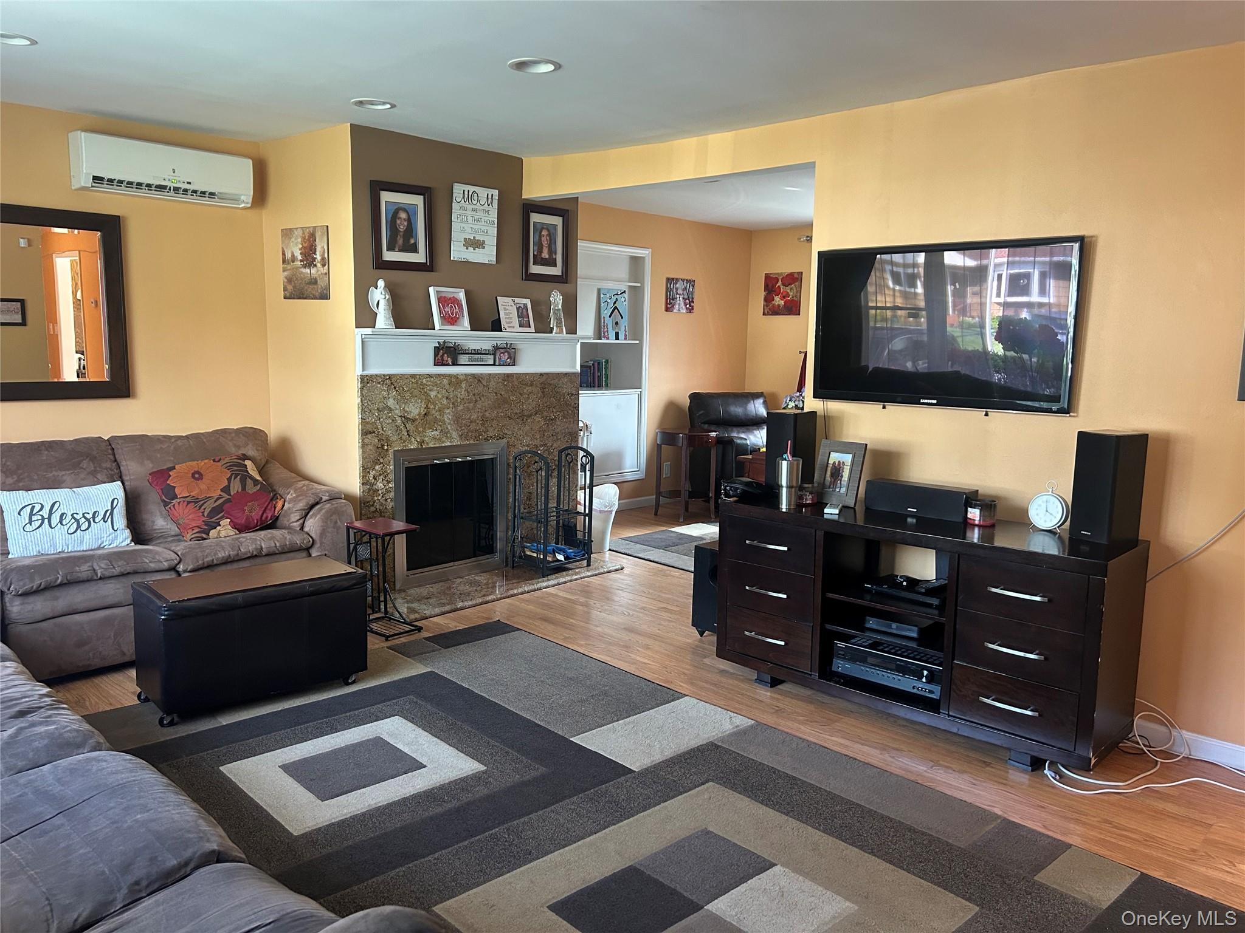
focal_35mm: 26
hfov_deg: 67.3
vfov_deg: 53.1
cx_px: 622
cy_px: 466
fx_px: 935
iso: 250
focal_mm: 5.7
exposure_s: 1/60
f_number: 1.5
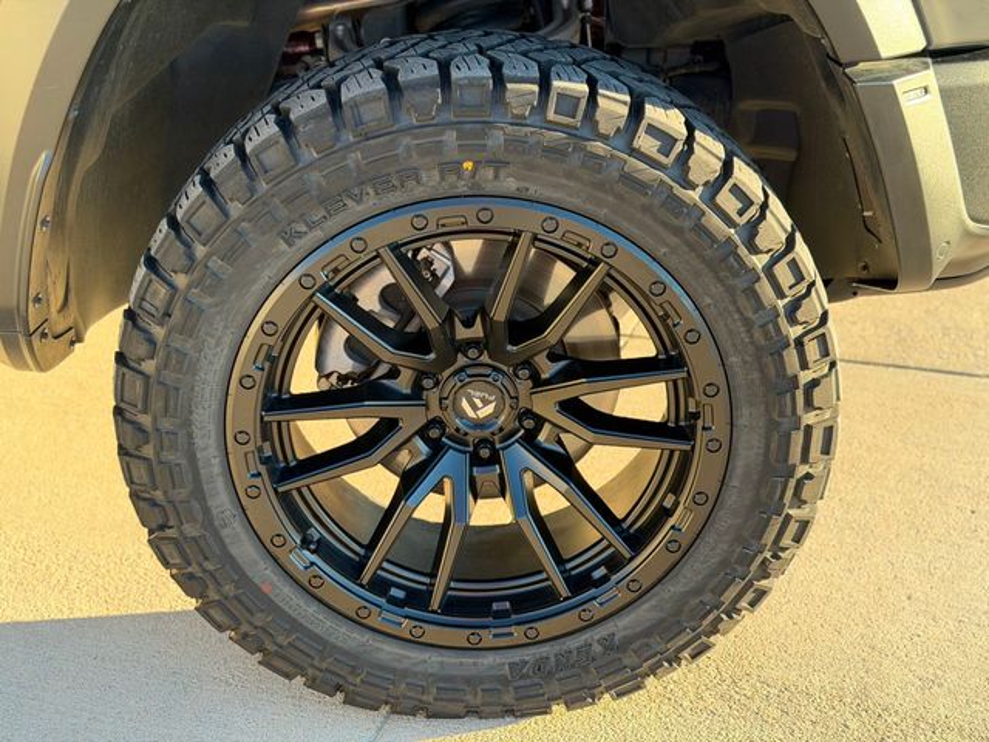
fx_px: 1371
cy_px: 371
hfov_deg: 39.7
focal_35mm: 48
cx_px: 494
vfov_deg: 30.3
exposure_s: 1/245
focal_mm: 6.76
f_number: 1.78
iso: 80
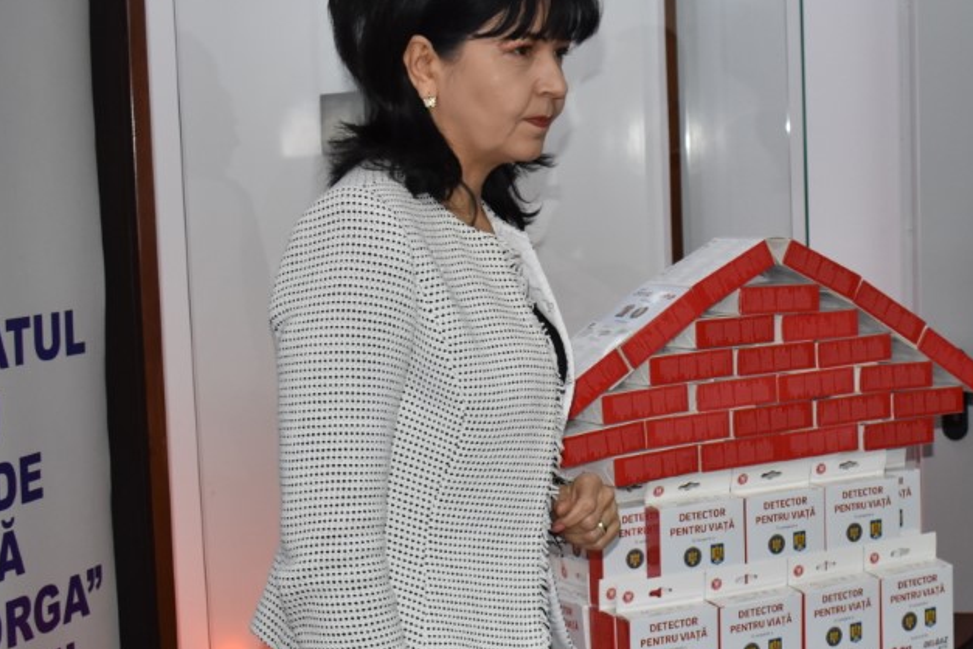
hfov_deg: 28.4
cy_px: 337
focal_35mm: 69
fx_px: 1863
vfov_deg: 19.8
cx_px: 838
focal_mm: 25
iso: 800
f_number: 4.5
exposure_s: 1/80
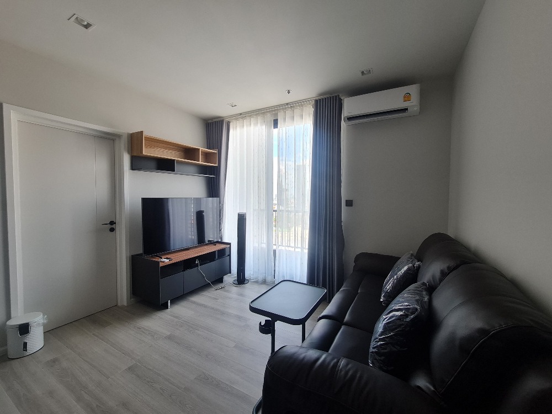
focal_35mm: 13
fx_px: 207
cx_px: 276
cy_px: 207
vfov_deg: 89.9
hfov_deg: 106.2
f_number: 2.2
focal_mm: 2.2
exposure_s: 1/50
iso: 100
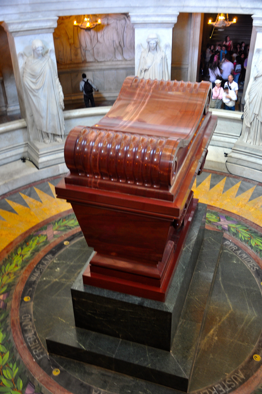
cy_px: 197
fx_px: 427
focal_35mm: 39
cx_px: 131
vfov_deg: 49.6
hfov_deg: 34.1
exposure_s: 1/3
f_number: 4
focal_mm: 26
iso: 400
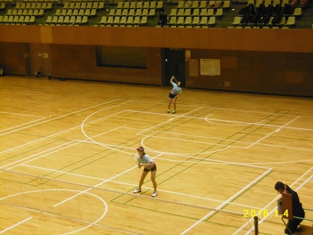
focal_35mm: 68
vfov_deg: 21.6
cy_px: 118
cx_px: 156
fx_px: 615
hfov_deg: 28.6
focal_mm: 12.1
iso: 1600
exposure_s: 1/80
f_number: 4.4
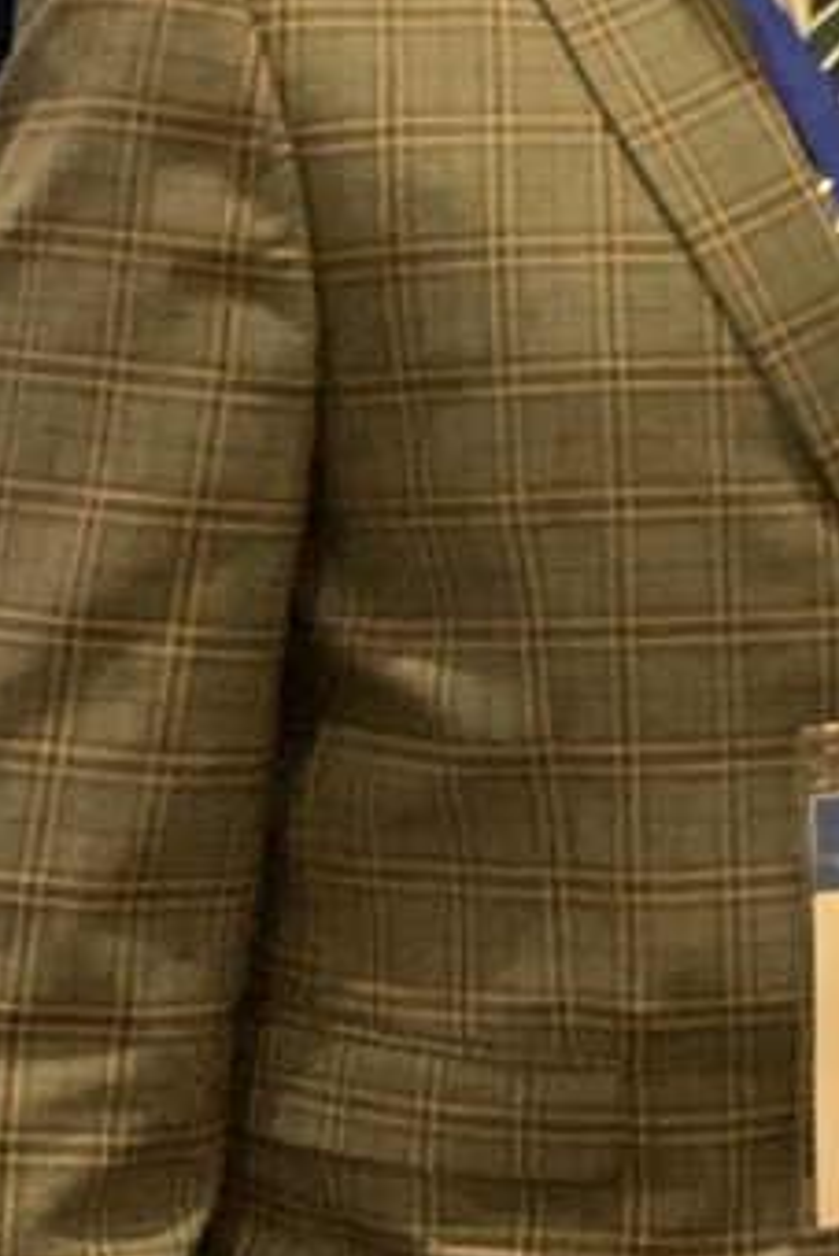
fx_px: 5692
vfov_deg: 12.5
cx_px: 1556
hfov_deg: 8.1
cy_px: 85
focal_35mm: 163
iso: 800
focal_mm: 6
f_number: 2.4
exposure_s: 1/26
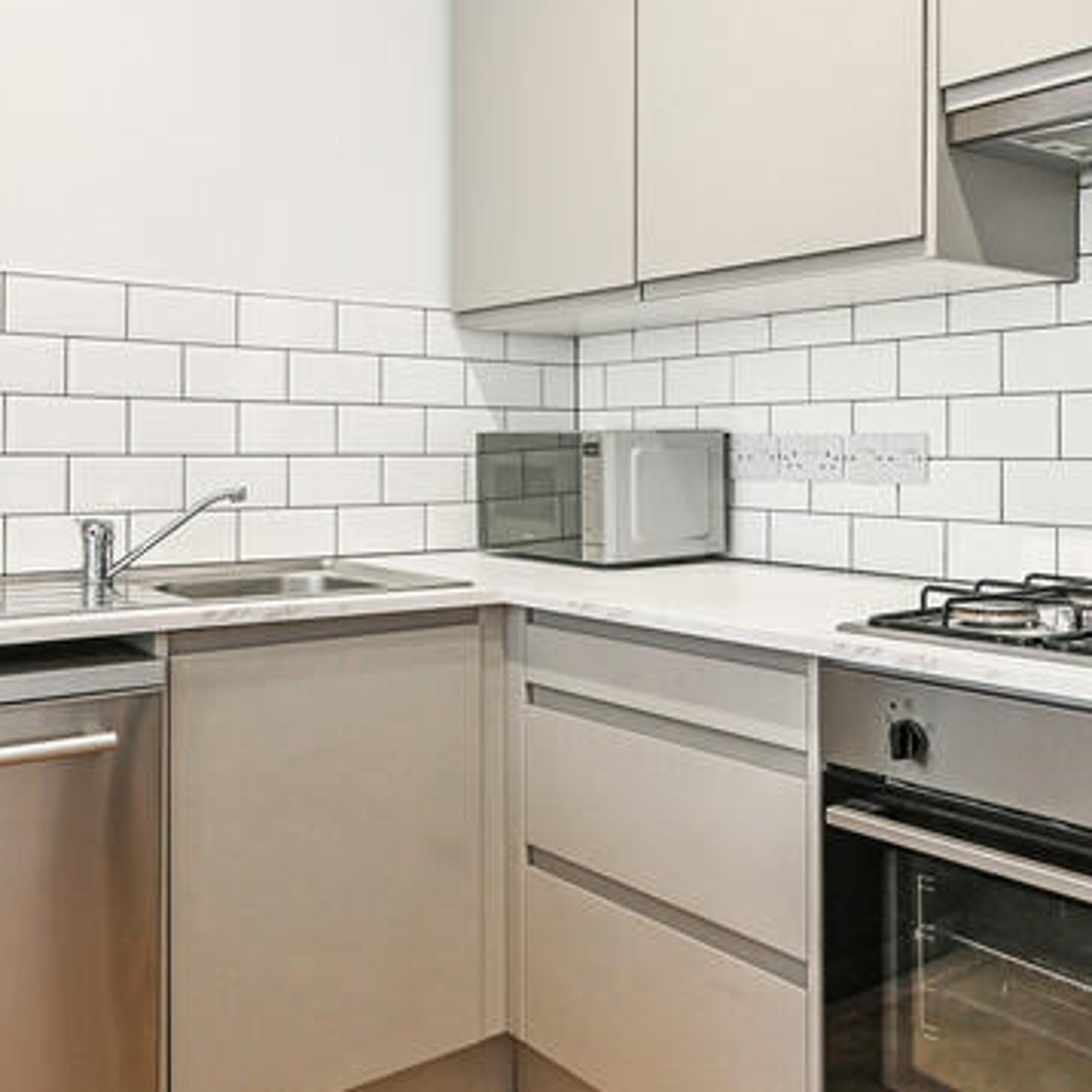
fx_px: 1213
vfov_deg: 48.3
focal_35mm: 34
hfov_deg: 48.4
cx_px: 607
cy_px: 468
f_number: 9
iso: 400
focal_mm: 14
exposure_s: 1/13
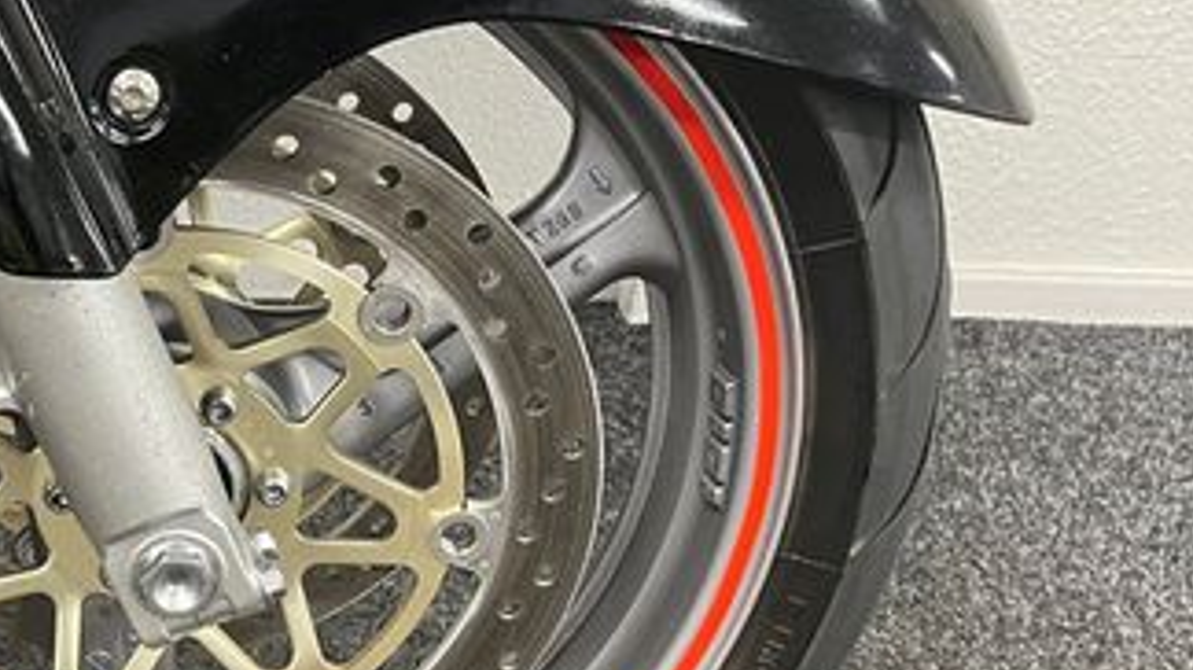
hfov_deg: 34.7
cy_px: 427
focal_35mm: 56
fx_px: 1771
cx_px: 81
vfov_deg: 21.4
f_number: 1.6
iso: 500
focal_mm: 5.1
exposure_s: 1/50
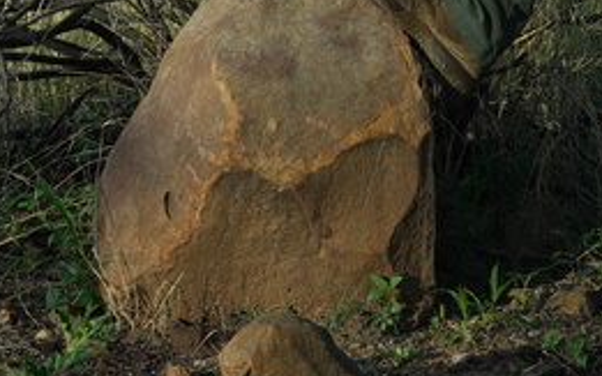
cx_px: 468
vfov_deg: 9.6
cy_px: -220
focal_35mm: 132
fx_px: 2165
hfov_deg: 15.7
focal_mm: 33
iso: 100
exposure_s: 1/400
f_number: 7.1
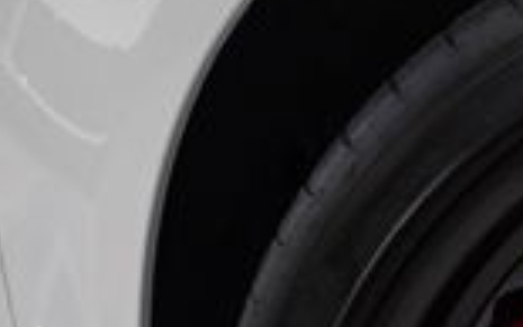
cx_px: 891
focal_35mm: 121
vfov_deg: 10.6
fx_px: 1725
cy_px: 435
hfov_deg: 15.3
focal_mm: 6.3
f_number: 1.7
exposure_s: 1/120
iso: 640
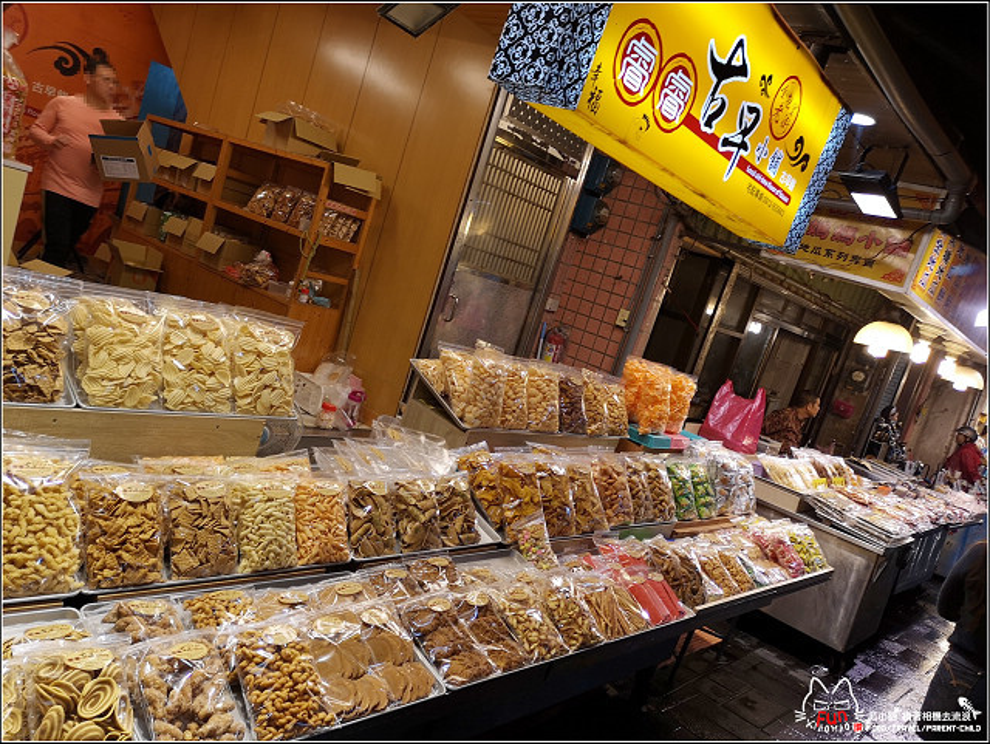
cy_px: 372
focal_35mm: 27
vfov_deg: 51.4
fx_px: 773
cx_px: 495
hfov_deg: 65.3
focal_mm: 3.95
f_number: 1.8
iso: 50
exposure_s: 1/60
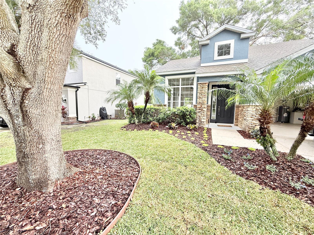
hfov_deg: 102.1
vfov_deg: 85.7
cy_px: 118
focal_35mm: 14
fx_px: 127
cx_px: 157
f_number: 2.2
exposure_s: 1/99
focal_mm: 2.22
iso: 80
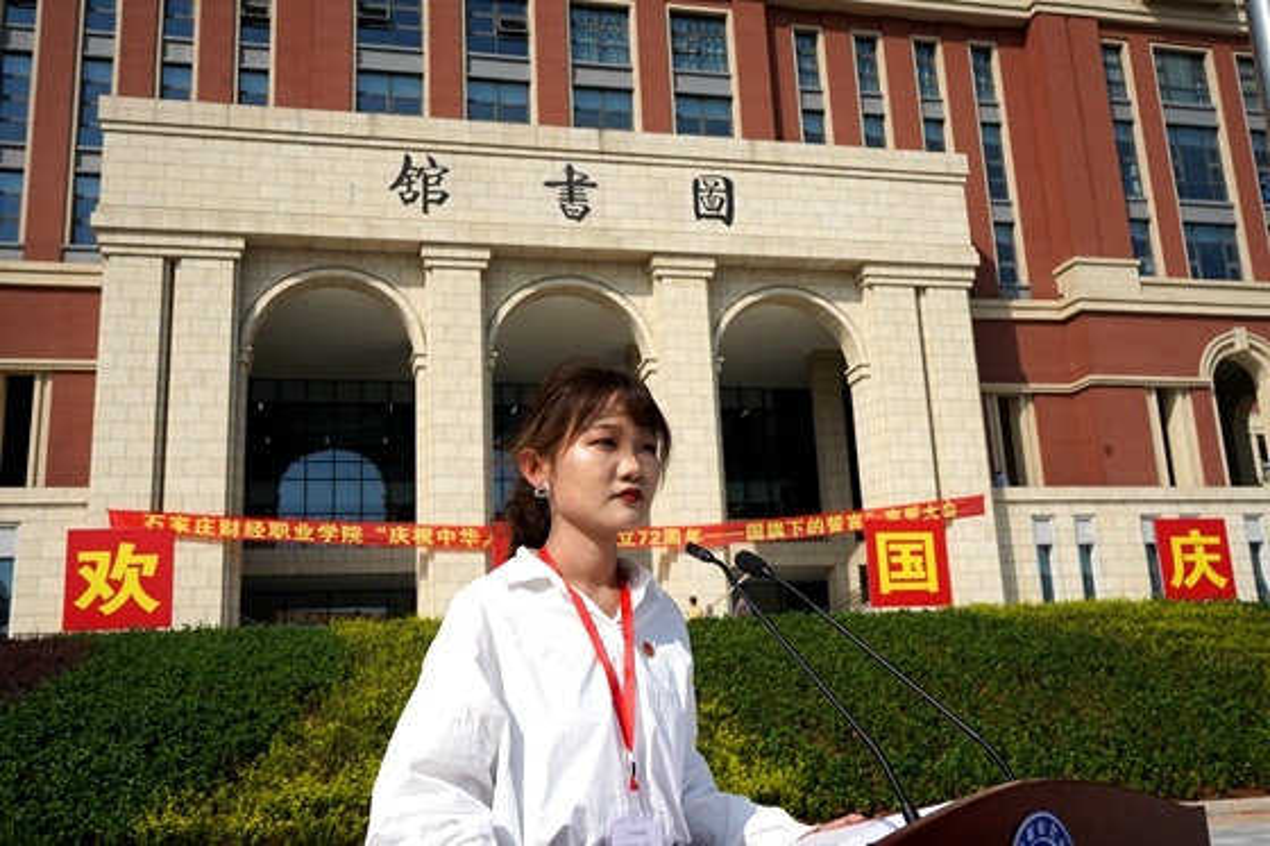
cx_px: 635
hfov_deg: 55.8
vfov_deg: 38.9
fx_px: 1199
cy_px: 423
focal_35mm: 34
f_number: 11
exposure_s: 1/4000
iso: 1250
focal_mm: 34
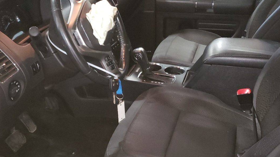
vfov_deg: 27.4
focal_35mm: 43
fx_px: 319
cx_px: 134
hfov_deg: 47.3
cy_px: 112
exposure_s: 1/24
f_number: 1.5
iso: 571
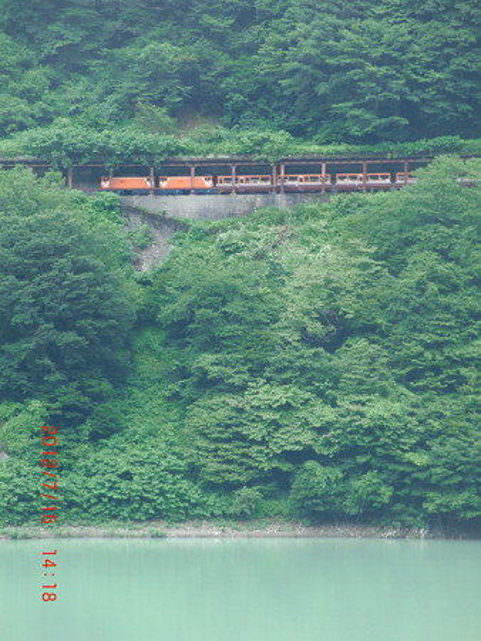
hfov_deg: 8.0
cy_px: 320
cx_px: 240
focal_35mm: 185
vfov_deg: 10.7
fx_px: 3429
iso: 100
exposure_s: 1/125
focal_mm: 32.1
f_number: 4.5
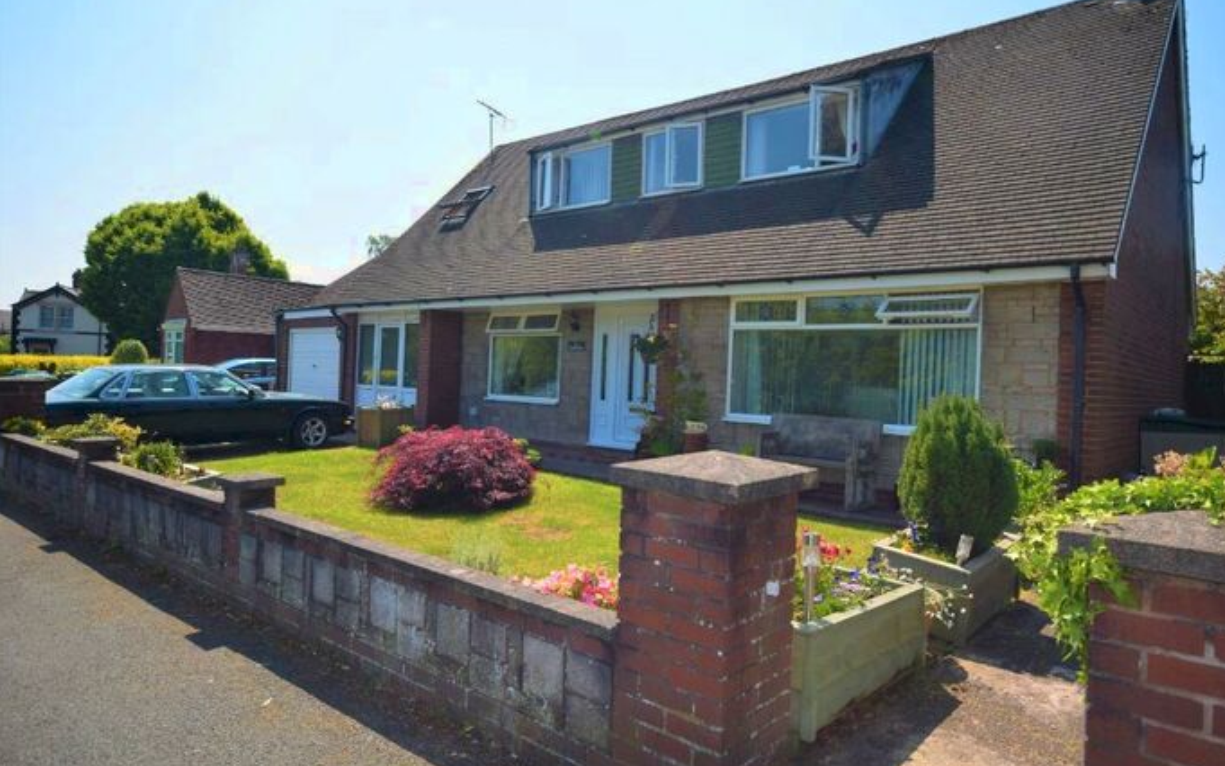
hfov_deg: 79.6
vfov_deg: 55.1
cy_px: 370
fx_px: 735
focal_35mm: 22
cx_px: 626
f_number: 9
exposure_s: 1/200
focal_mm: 14
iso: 100
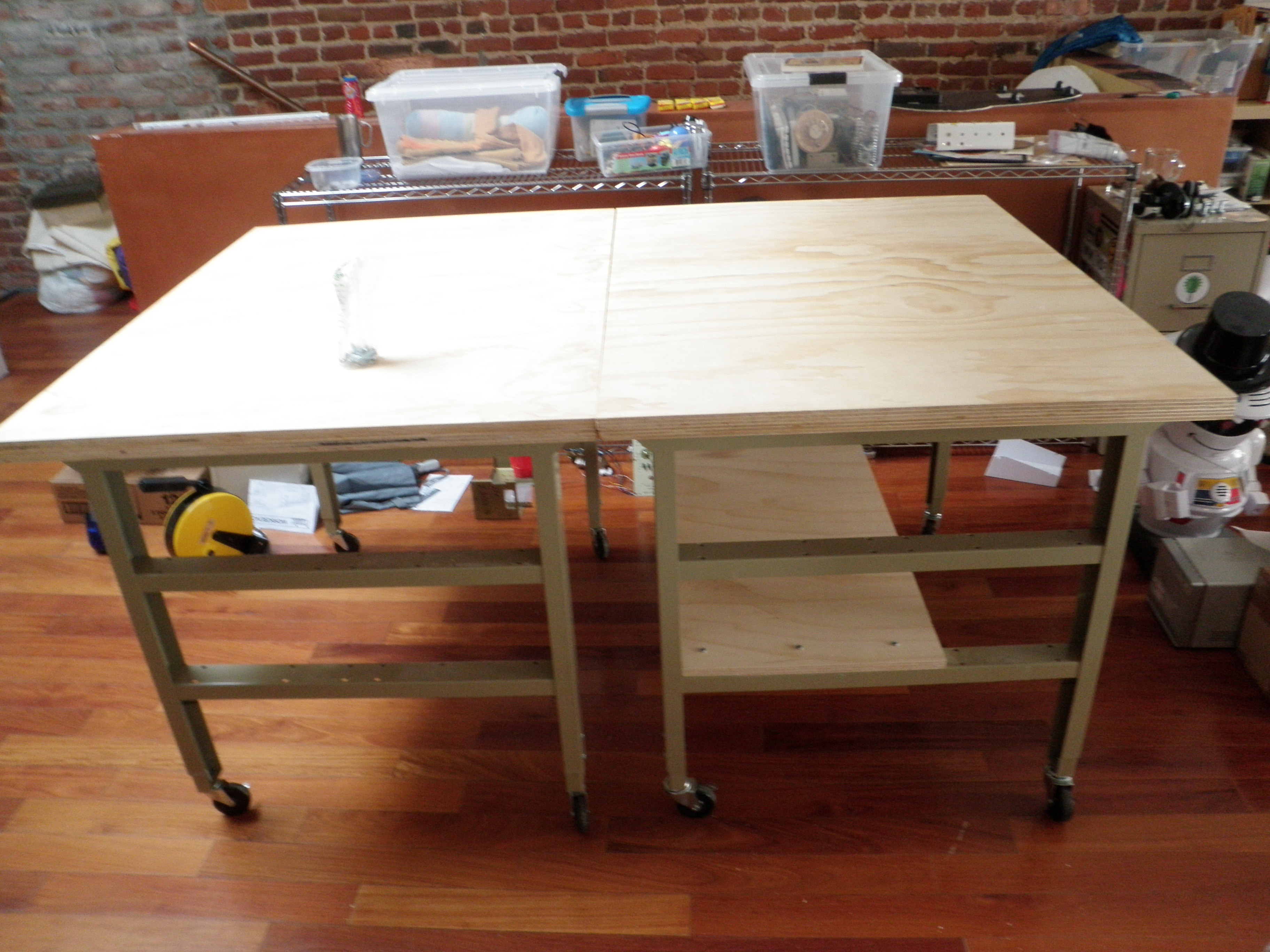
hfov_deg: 63.4
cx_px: 635
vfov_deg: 49.7
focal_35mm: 28
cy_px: 476
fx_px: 1027
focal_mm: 5
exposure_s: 1/25
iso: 200
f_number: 3.5
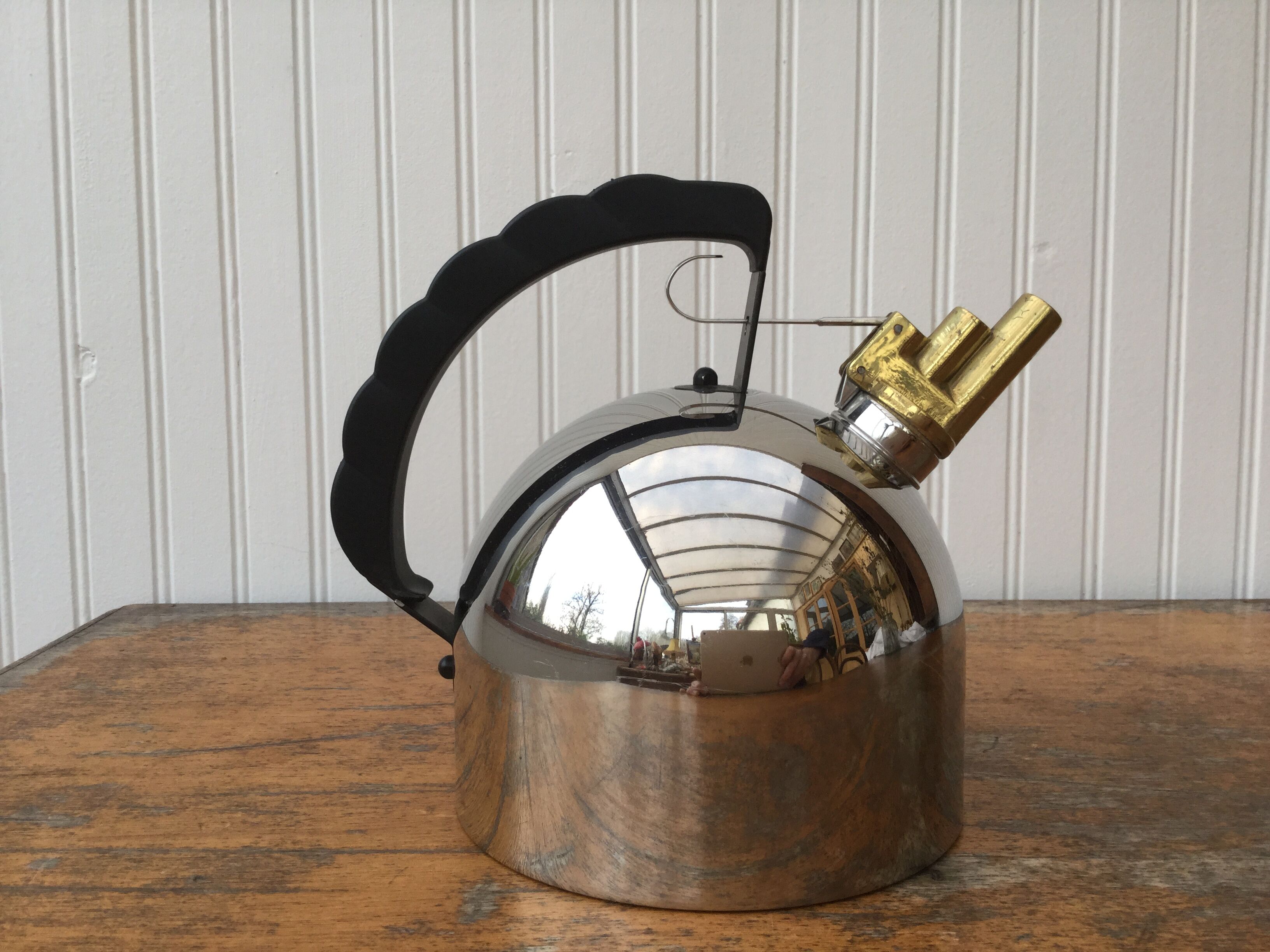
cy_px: 476
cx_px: 635
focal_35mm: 31
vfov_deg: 45.4
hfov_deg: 58.4
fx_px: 1137
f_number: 2.4
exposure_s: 1/100
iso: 50
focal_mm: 3.3
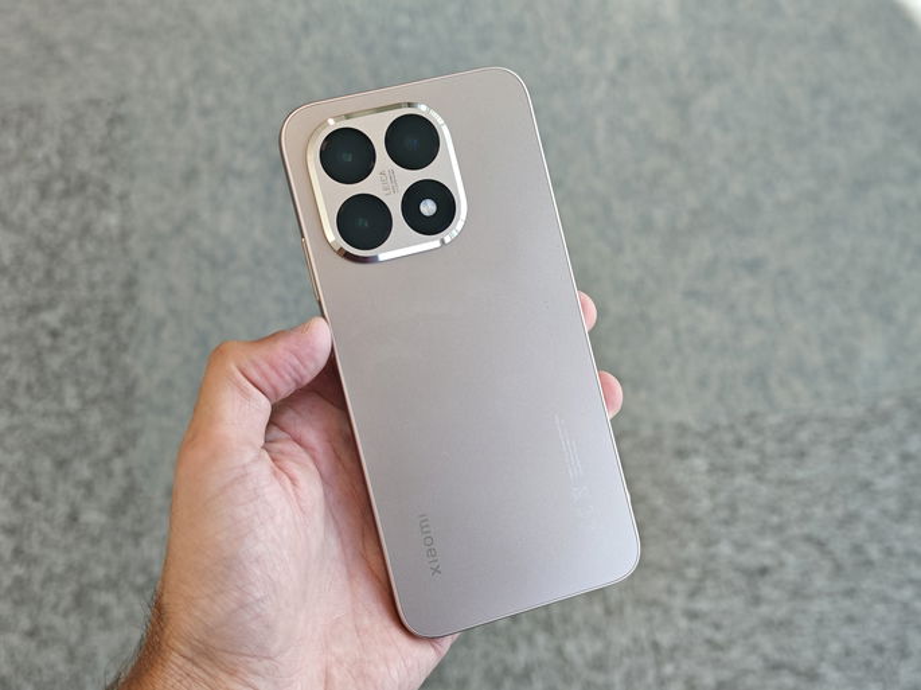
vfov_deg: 31.5
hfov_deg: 41.3
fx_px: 1223
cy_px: 345
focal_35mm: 46
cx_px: 460
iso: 64
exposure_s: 1/100
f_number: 1.63
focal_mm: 8.72
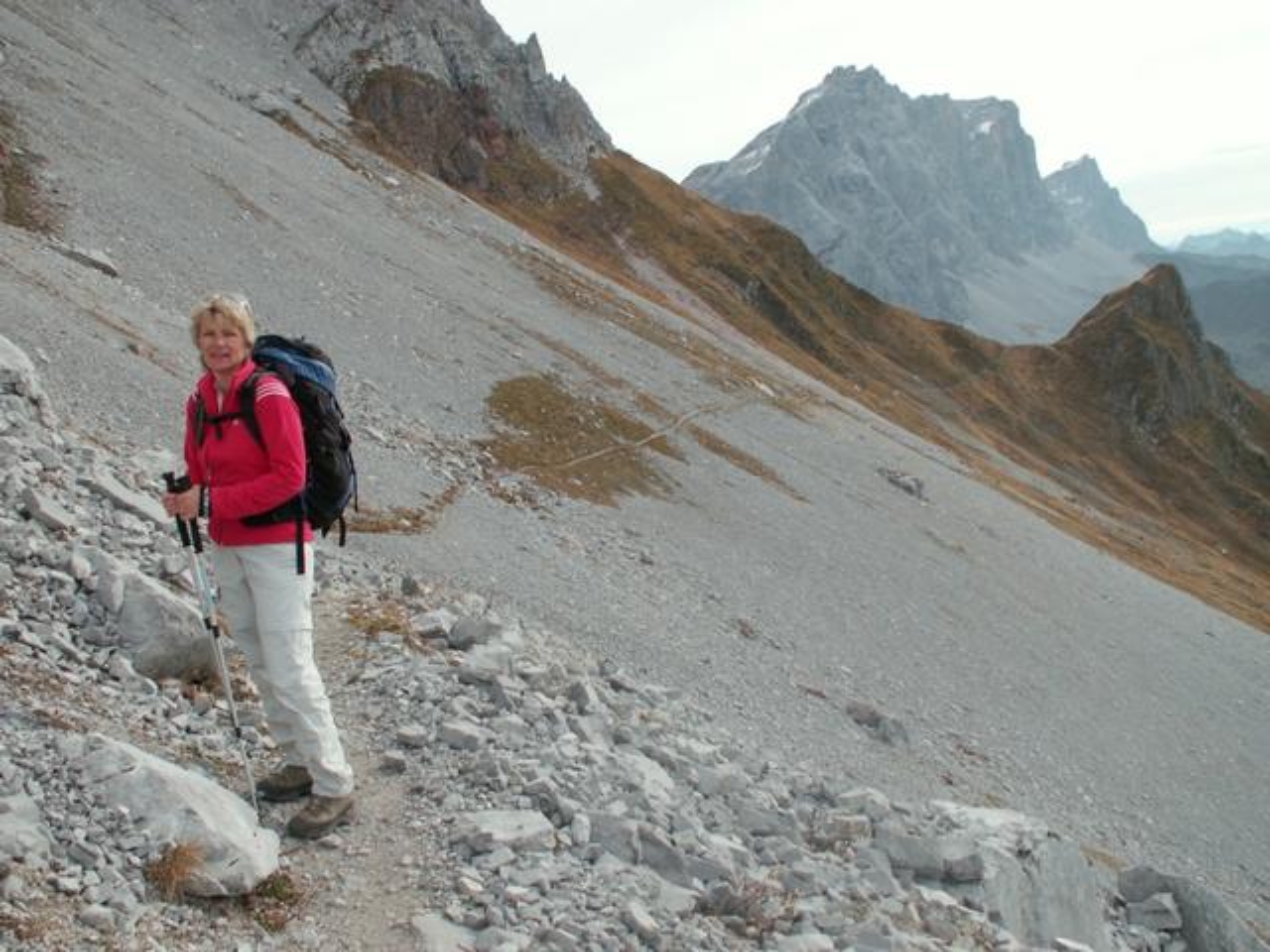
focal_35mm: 35
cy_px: 476
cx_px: 635
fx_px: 1284
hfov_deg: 52.6
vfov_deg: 40.7
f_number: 3.5
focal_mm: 5.86
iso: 50
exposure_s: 1/400
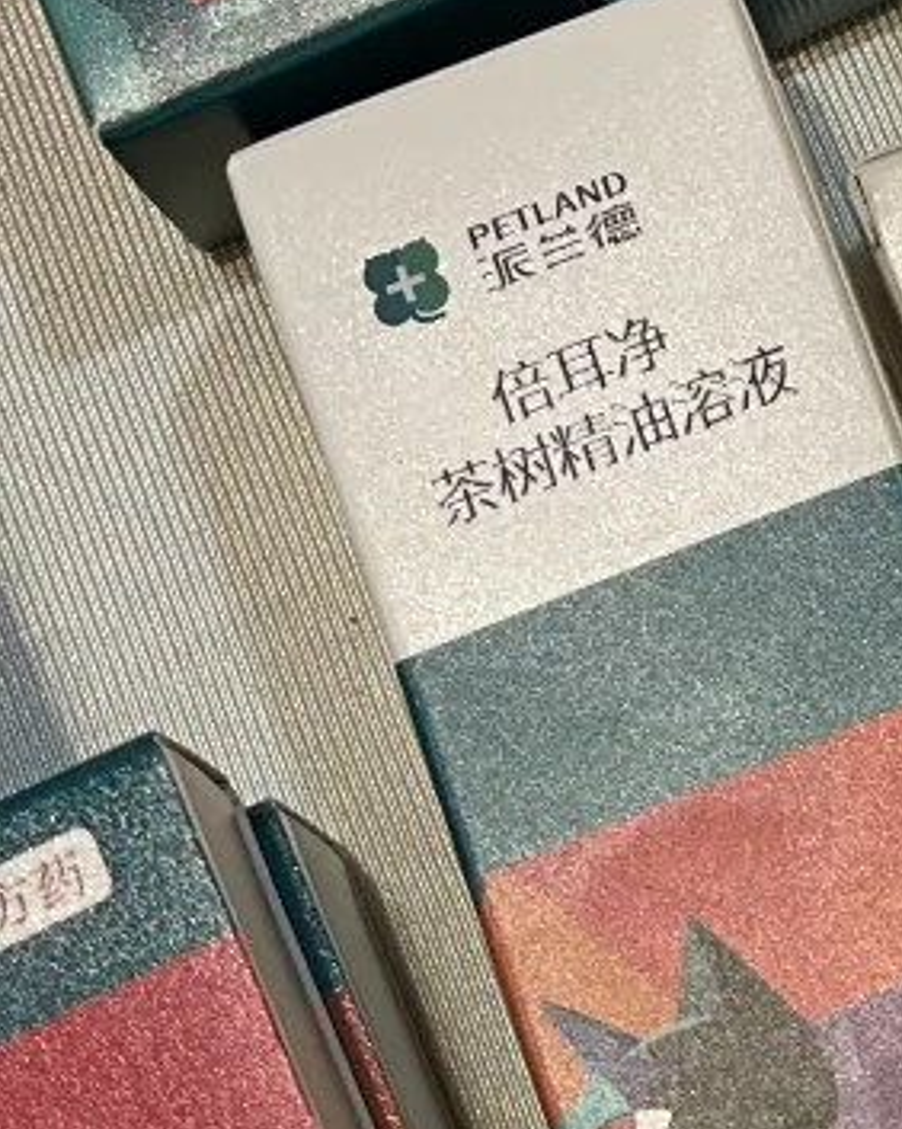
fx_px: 6913
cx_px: 1724
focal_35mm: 207
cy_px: -477
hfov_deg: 7.2
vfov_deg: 9.1
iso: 25
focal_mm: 6
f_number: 2
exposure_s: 1/100
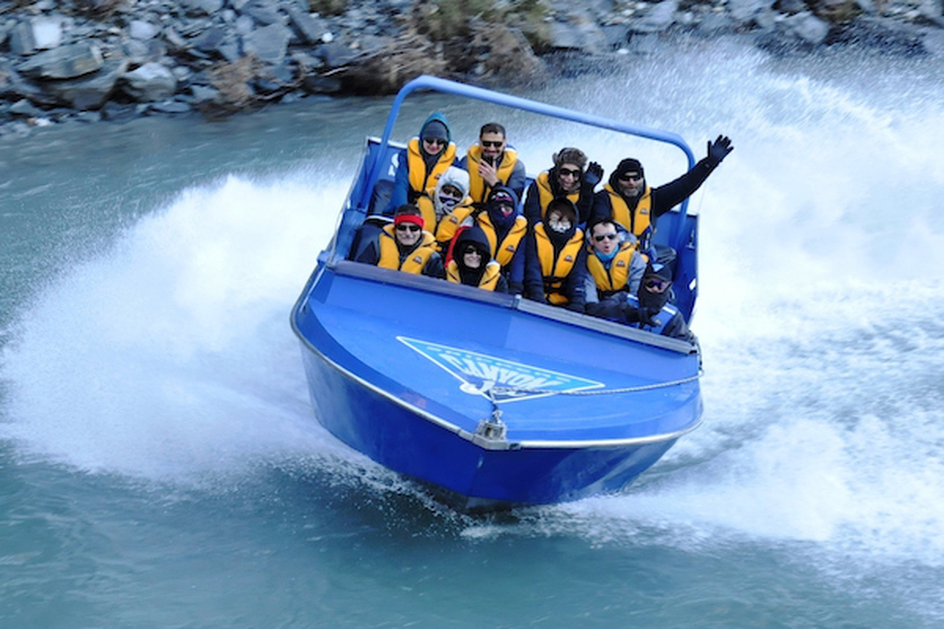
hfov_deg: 33.4
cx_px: 472
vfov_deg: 22.6
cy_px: 314
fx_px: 1573
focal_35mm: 60
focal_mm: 40
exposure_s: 1/200
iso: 1000
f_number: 7.1
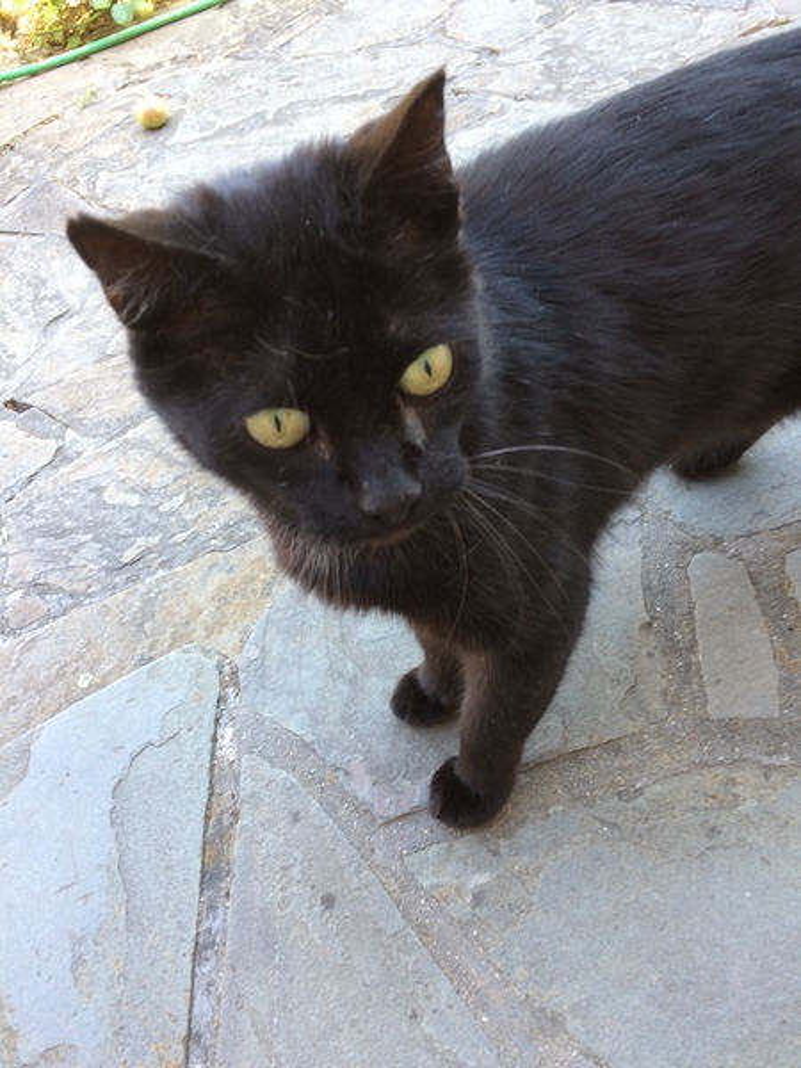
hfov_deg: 48.2
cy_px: 534
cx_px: 400
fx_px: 895
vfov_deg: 61.7
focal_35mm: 29
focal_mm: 4.15
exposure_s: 1/50
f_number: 2.2
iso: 40
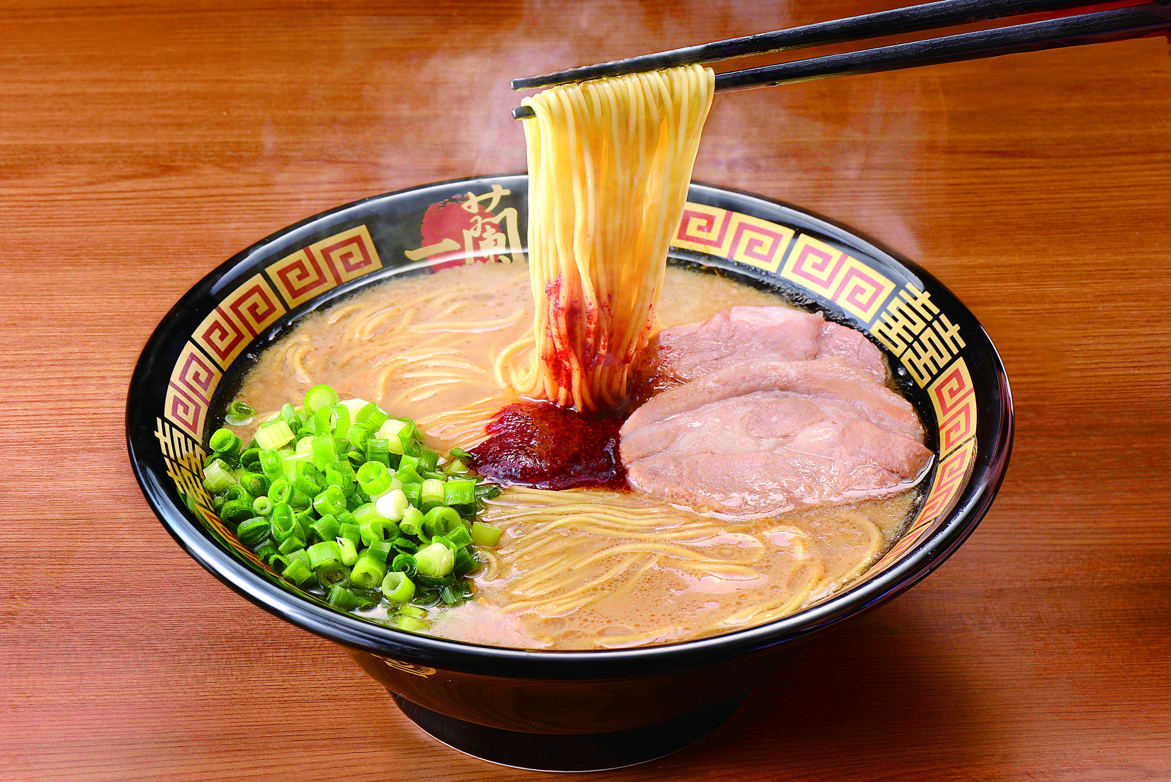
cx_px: 586
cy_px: 391
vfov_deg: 13.1
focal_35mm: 105
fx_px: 3416
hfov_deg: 19.4
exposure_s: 1/80
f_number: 18
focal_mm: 105
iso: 100
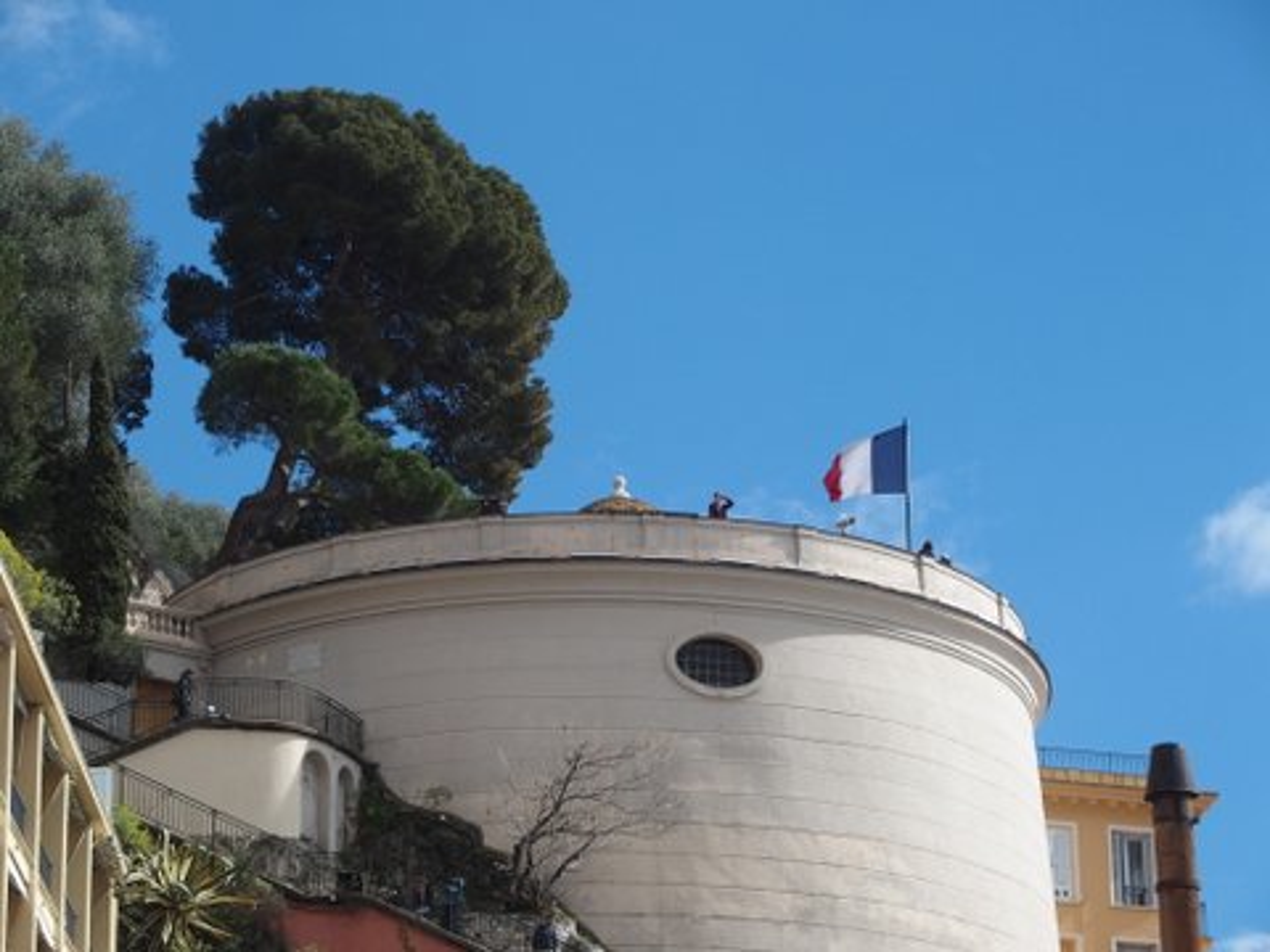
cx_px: 635
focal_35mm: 124
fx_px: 4549
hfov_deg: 15.9
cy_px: 476
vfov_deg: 12.0
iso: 100
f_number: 4.5
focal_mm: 26.2
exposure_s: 1/800
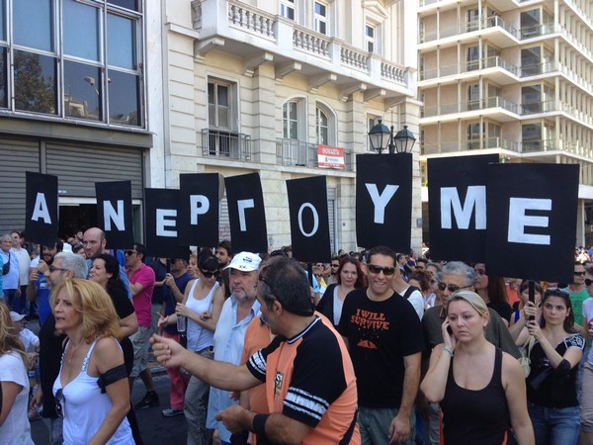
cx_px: 296
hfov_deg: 52.6
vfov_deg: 40.7
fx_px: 600
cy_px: 222
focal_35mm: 35
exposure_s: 1/179
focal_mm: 4.28
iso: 64
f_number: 2.4
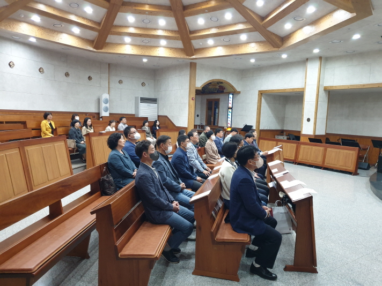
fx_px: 287
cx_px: 191
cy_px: 143
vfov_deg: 53.1
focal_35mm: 26
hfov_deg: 67.3
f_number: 1.5
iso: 320
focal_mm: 4.3
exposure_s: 1/60
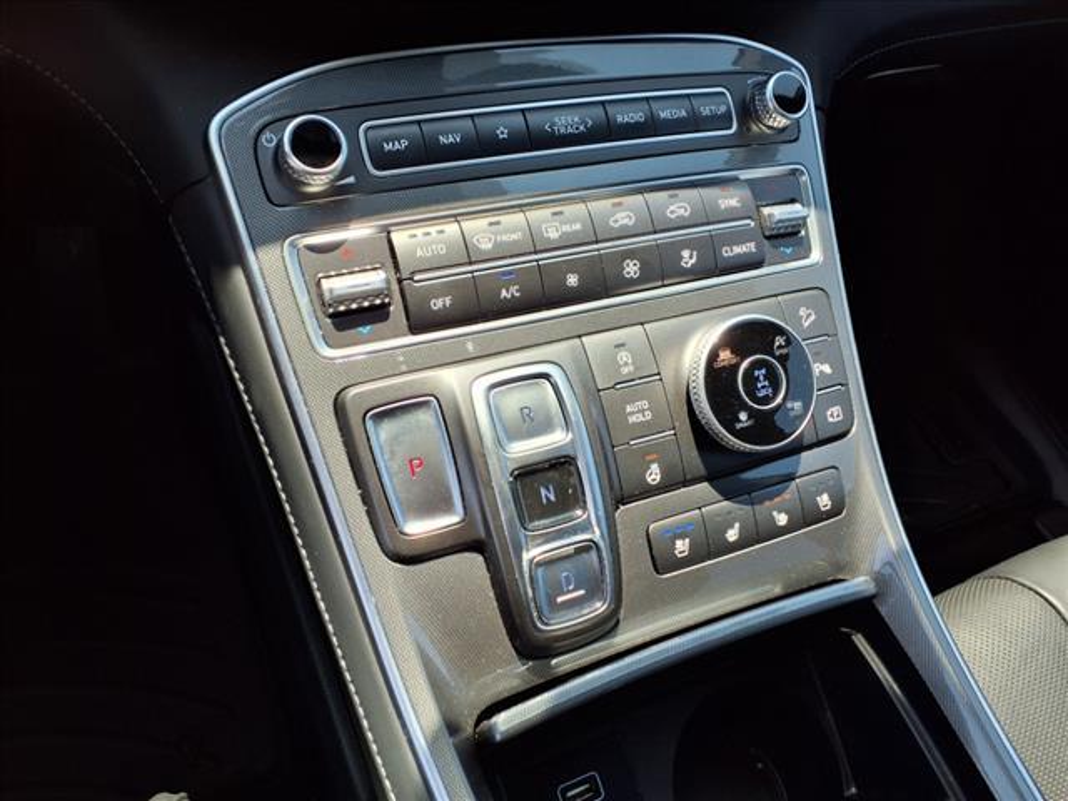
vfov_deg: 51.4
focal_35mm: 27
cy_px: 400
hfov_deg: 65.3
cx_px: 534
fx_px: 833
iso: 40
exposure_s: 1/400
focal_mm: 3.58
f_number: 1.9
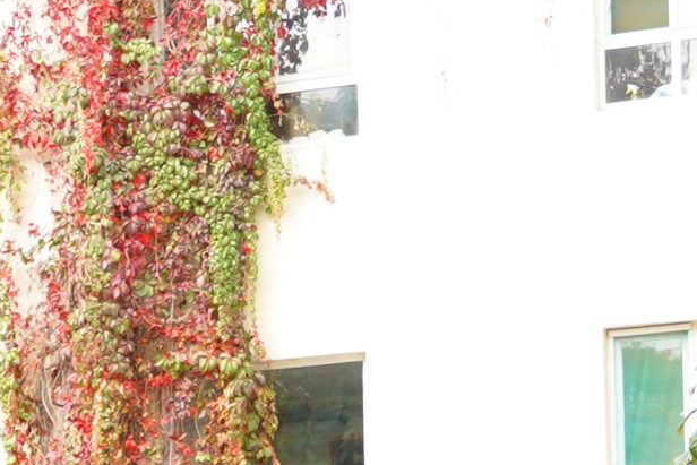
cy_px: 987
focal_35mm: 148
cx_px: -394
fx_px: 2866
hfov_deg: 13.0
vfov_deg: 8.7
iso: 640
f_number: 4
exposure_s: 1/160
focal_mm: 24
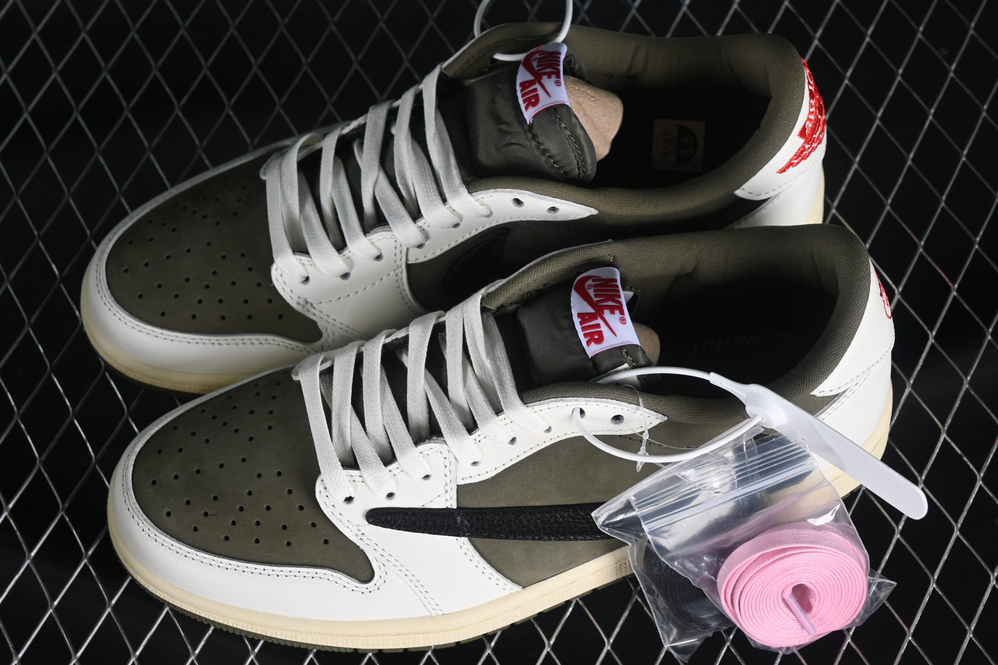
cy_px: 332
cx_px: 499
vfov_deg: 18.2
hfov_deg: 27.0
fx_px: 2079
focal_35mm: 75
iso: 160
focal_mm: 50
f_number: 7.1
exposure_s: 1/60
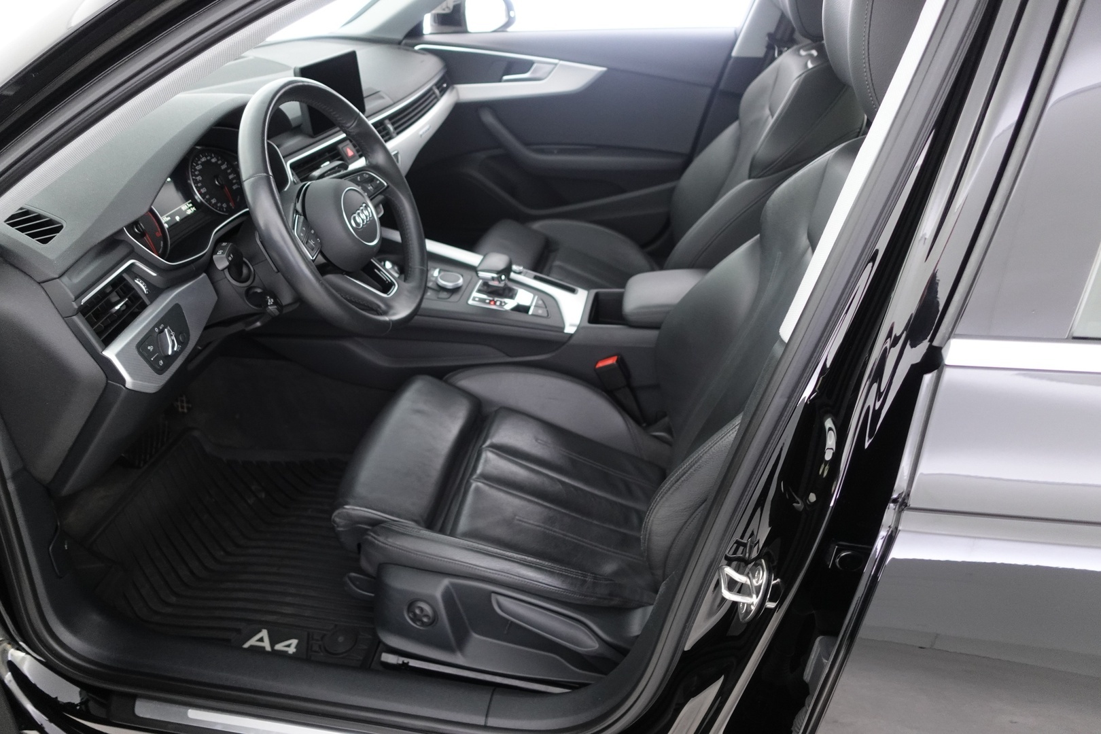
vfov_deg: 53.1
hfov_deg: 73.7
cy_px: 367
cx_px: 550
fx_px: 734
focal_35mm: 24
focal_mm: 9.4
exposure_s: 1/20
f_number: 1.8
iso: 800
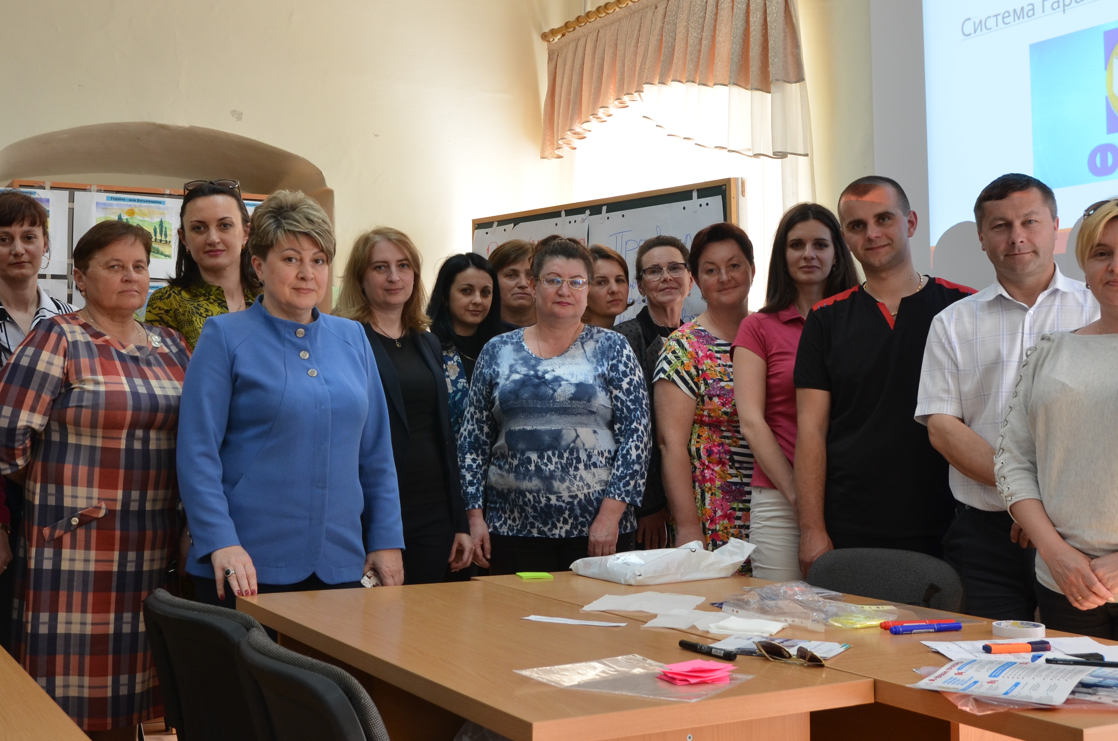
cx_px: 508
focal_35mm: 48
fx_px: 1488
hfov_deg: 41.2
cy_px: 279
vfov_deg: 27.9
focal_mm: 22
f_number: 4.5
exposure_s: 1/40
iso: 400
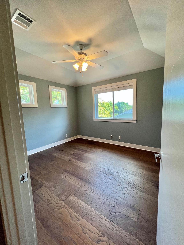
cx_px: 92
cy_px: 122
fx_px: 92
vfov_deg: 106.2
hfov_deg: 89.9
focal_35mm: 13
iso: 100
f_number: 1.8
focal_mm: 1.57
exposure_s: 1/120
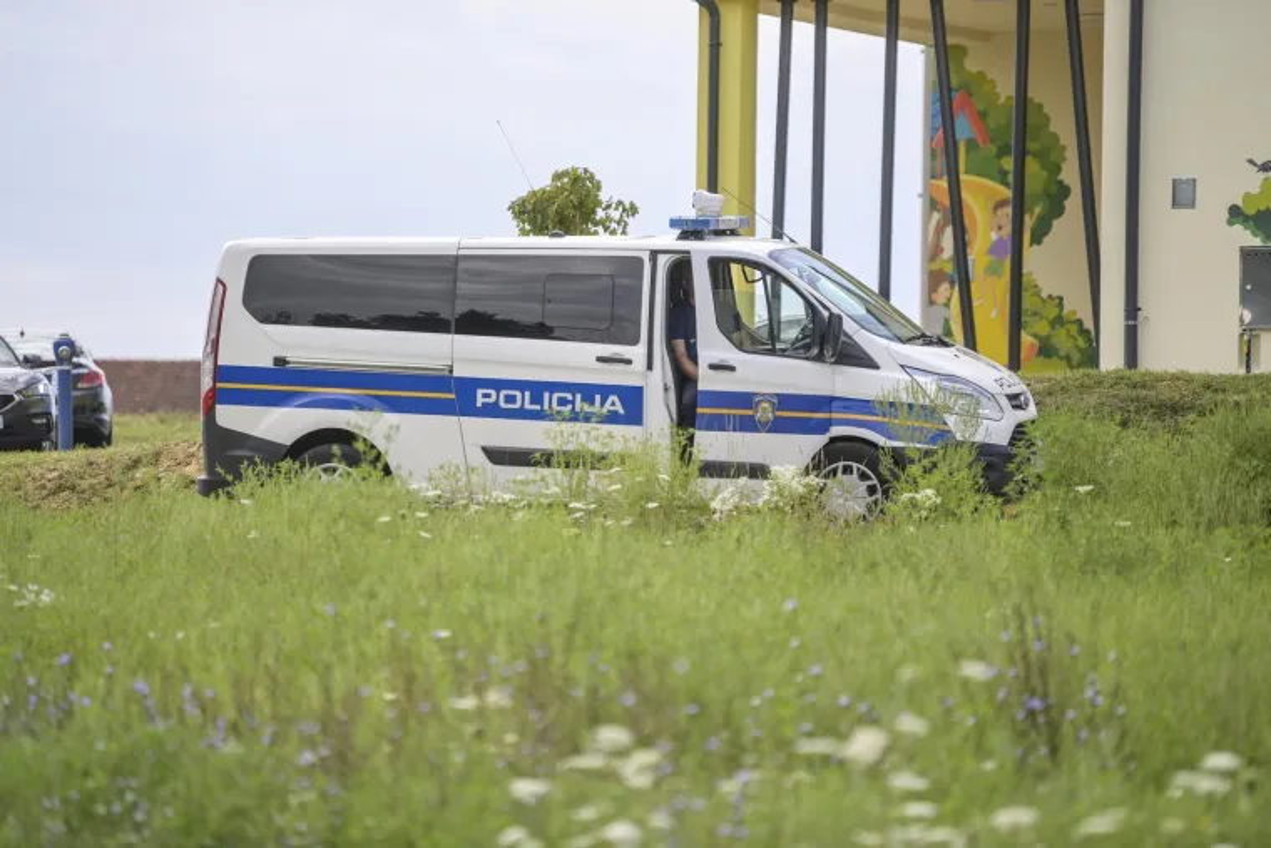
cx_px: 636
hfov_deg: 10.8
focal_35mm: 190
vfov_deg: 7.2
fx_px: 6709
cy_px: 424
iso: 100
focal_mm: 190
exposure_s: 1/1250
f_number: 2.8
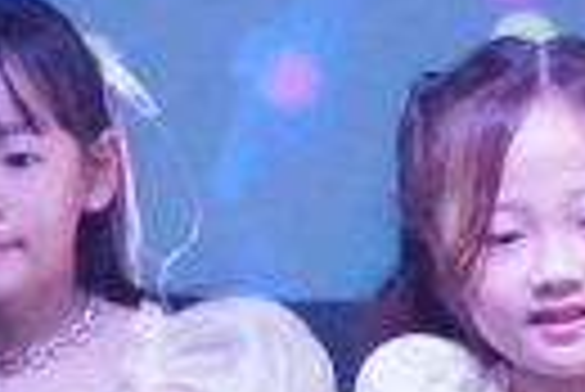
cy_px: 516
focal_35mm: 1476
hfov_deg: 1.4
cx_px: 968
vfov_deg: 0.9
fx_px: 24009
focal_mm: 173
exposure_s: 1/320
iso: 10000
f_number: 7.1
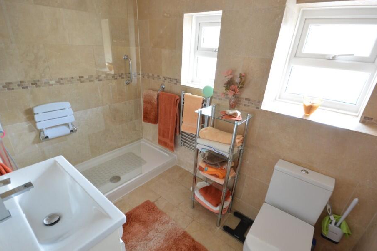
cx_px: 185
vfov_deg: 70.3
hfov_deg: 93.3
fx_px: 178
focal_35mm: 17
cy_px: 135
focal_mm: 10
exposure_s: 1/2.5
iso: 400
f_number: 8
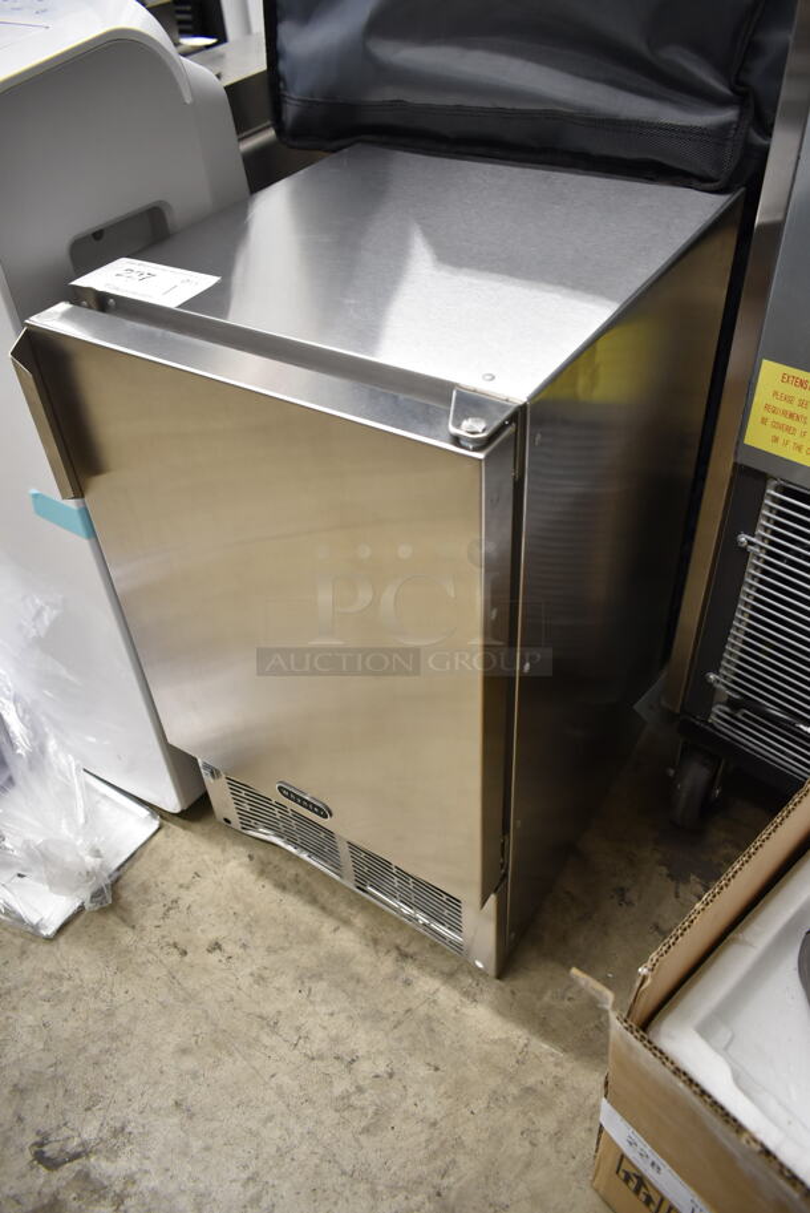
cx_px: 405
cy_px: 606
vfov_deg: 67.3
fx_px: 910
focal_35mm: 27
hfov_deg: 48.0
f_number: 3.5
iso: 720
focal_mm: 18
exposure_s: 1/30
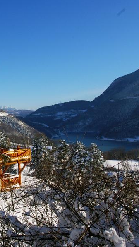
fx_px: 326
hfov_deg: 23.0
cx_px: -4
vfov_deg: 41.5
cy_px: 123
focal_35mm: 50
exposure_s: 1/250
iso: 200
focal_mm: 21
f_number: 13
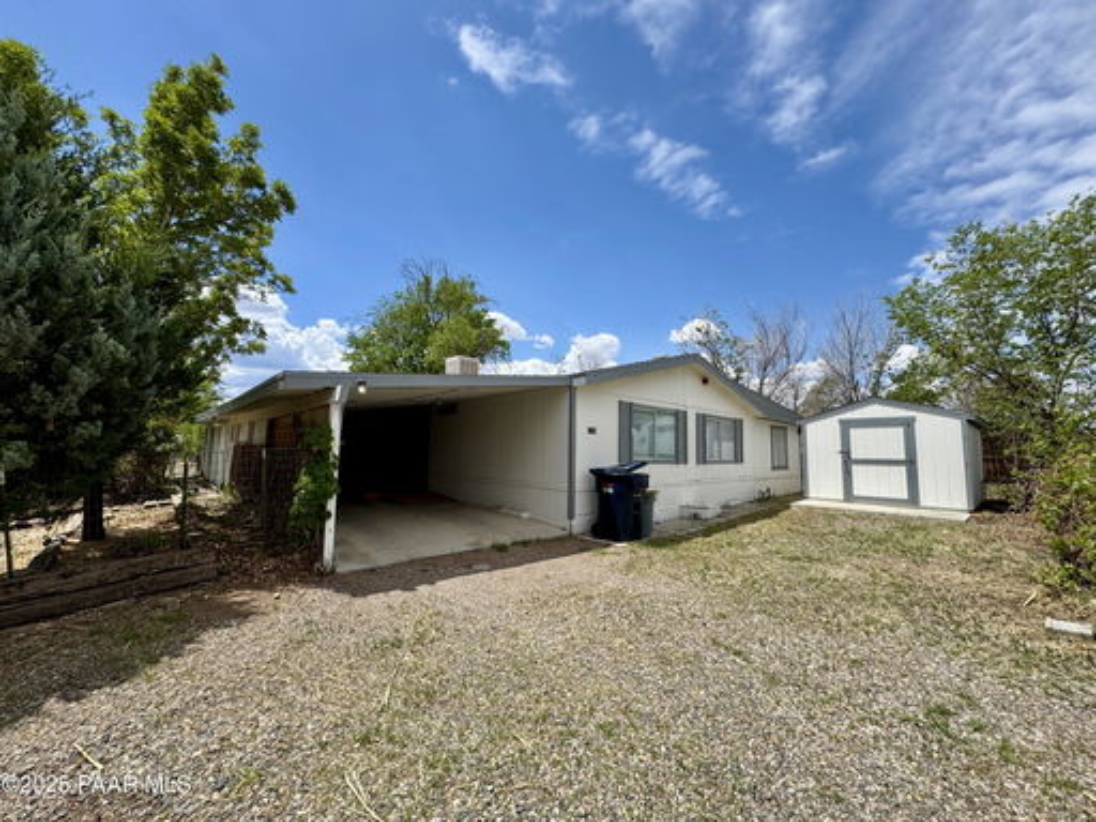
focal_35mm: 14
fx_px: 443
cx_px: 548
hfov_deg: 102.1
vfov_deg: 85.7
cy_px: 411
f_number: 2.2
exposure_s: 1/2494
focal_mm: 2.22
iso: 40
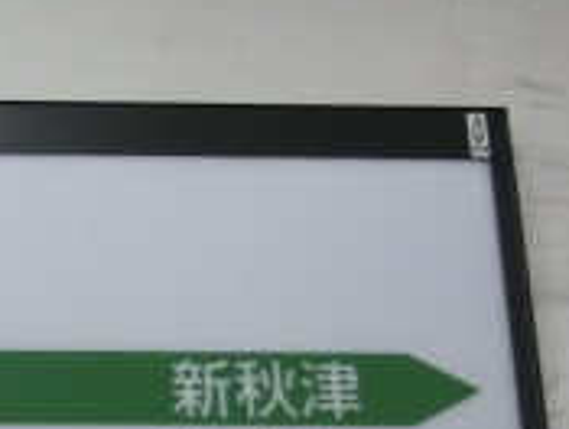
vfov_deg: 12.0
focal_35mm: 124
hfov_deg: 14.3
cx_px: -397
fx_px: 2042
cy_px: 296
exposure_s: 1/30
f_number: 3.9
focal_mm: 6
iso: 640
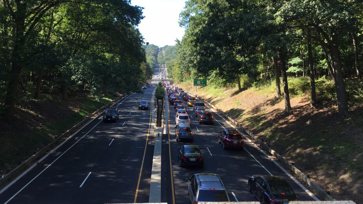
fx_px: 337
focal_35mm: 35
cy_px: 80
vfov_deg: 33.6
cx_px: 168
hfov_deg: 56.6
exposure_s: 1/318
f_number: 2.2
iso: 25
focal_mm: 4.15
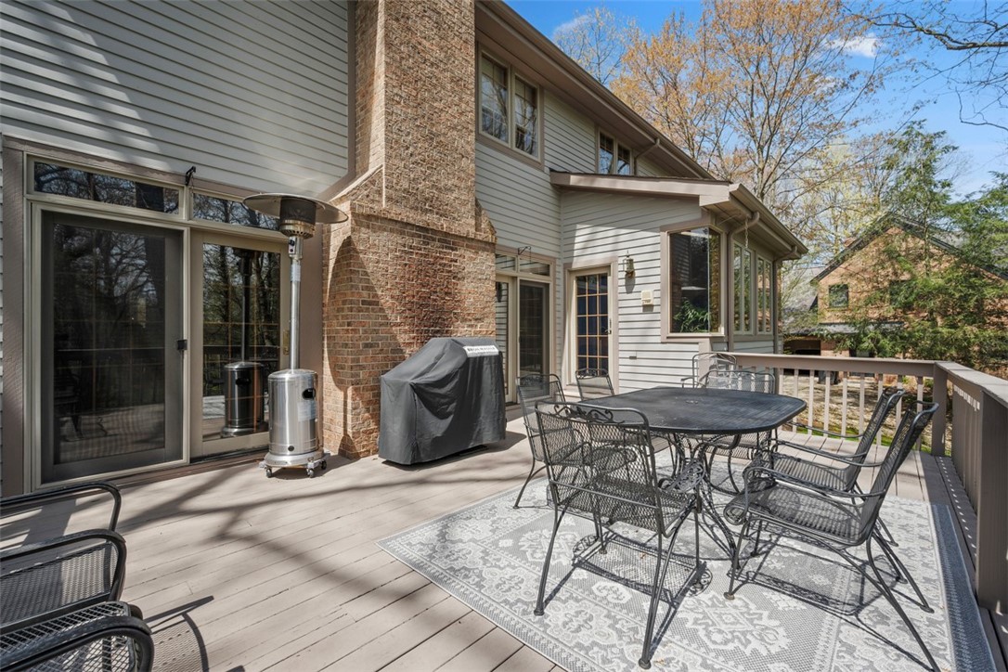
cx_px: 504
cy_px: 336
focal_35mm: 15
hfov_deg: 100.4
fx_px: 420
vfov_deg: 77.3
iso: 400
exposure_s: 1/160
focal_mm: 15
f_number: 8
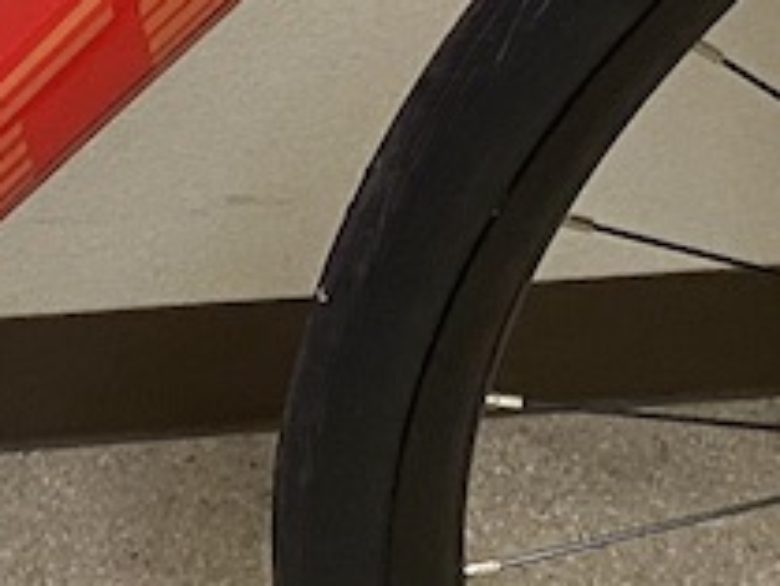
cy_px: -802
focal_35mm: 149
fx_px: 3359
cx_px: -202
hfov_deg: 12.9
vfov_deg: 9.0
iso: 200
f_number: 1.8
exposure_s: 1/50
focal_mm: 4.25
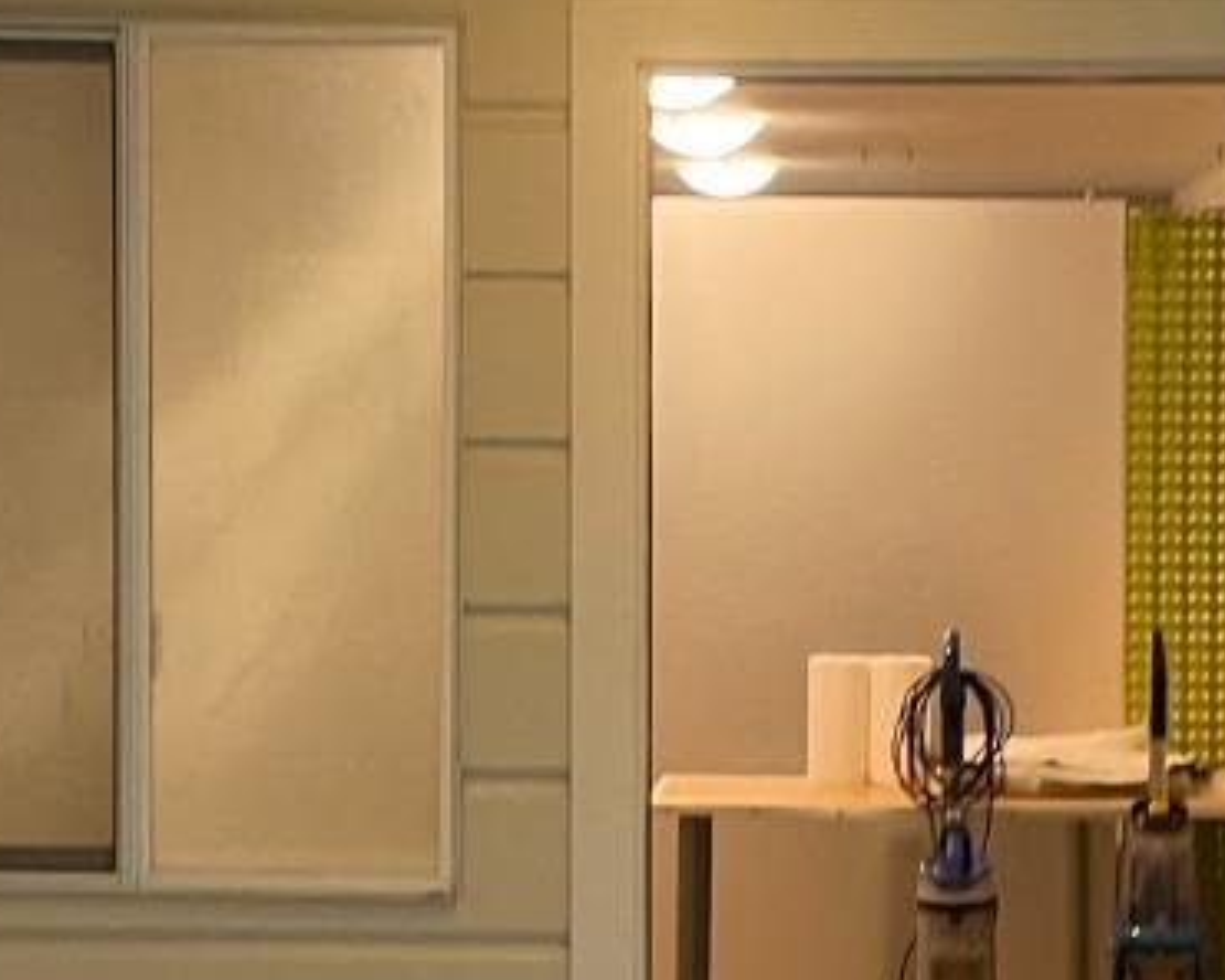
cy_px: 680
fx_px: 3734
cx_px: 738
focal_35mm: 103
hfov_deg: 18.6
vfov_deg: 14.9
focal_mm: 4.2
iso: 125
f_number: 1.6
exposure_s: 1/60
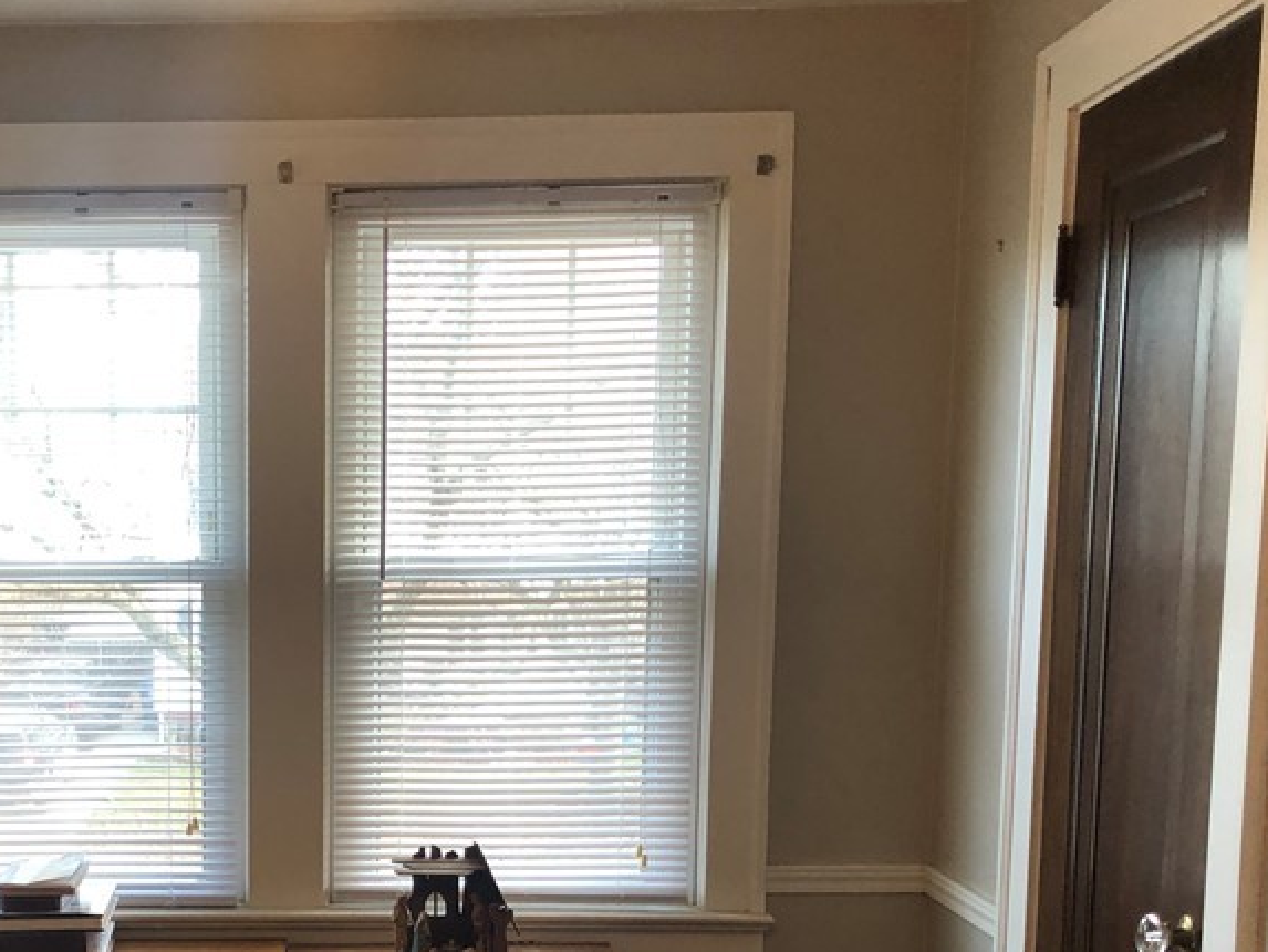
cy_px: 728
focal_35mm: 50
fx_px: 1832
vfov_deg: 28.6
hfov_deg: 37.2
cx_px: 312
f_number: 1.8
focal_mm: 3.99
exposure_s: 1/30
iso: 32
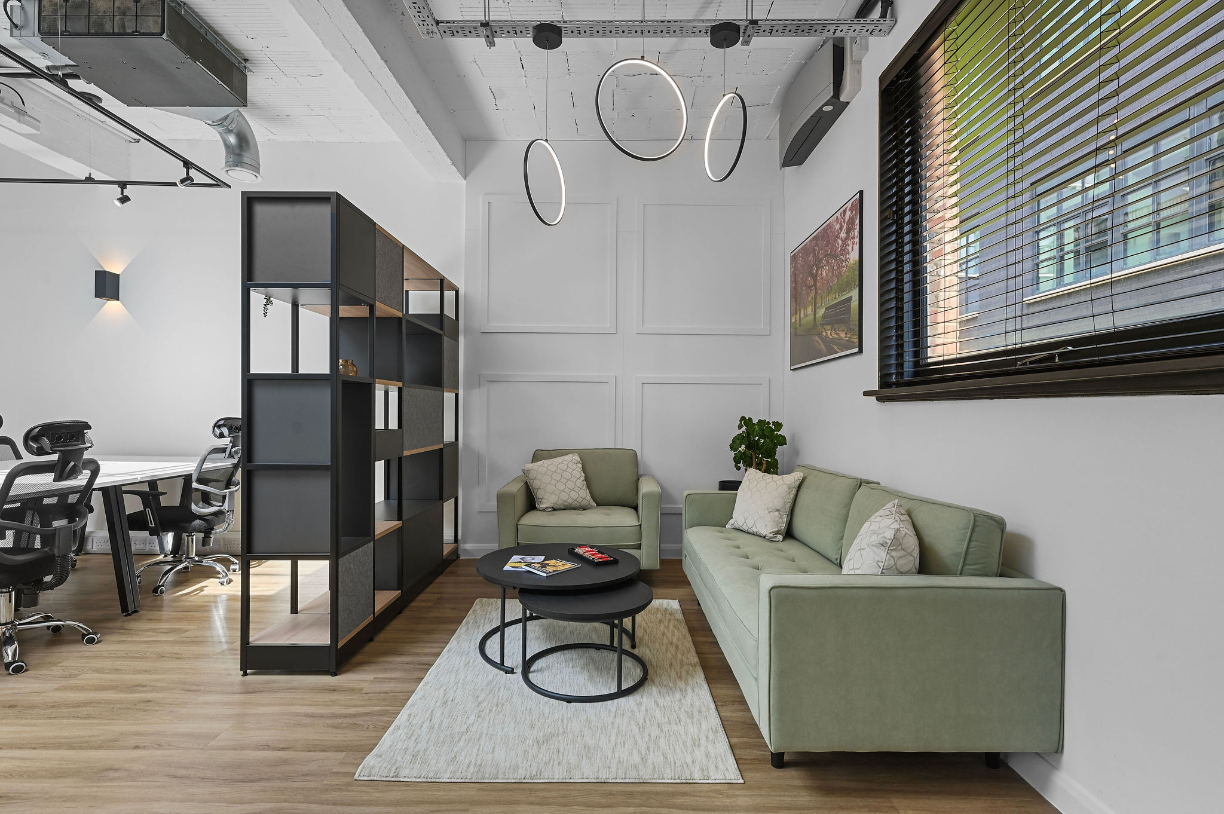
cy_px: 407
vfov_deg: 68.8
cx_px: 612
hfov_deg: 91.7
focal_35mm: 18
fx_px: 595
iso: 400
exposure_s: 1/5
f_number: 8
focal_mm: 17.5
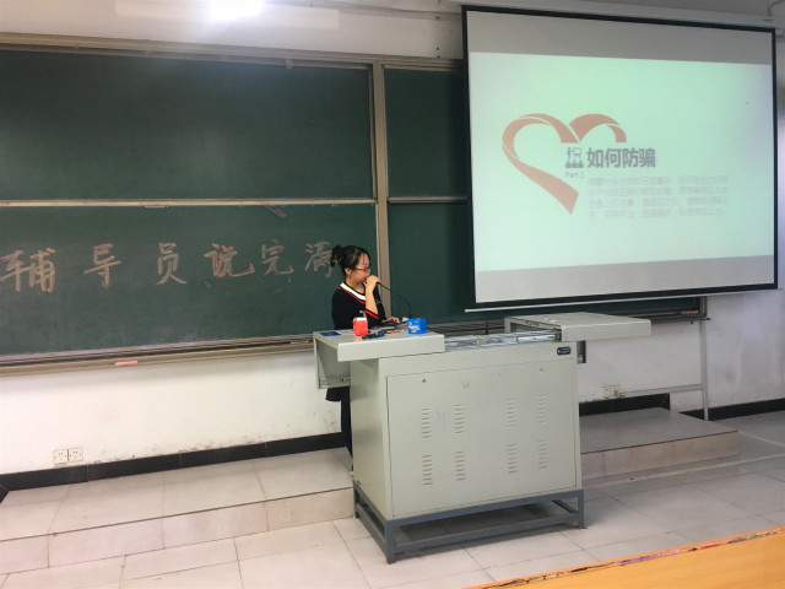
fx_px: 658
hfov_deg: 61.7
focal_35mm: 29
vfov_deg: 48.2
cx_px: 392
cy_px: 294
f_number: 2.2
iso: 125
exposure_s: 1/33
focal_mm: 4.15
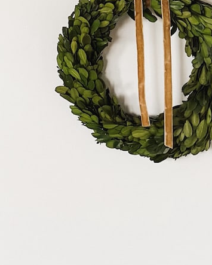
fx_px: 1081
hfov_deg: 10.9
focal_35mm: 138
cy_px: -120
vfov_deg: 13.2
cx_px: -71
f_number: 1.8
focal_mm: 6.86
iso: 400
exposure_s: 1/40
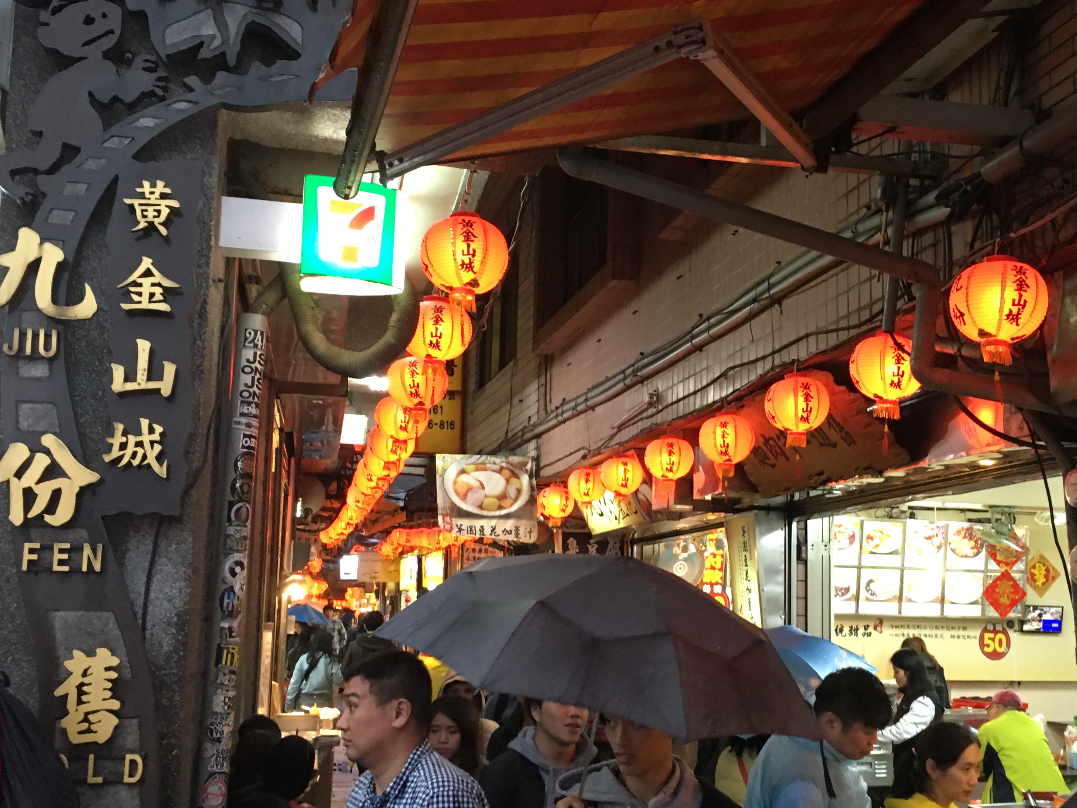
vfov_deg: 34.3
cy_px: 462
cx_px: 659
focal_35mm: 42
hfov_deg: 44.5
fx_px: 1307
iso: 160
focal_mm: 4.15
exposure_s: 1/30
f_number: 2.2
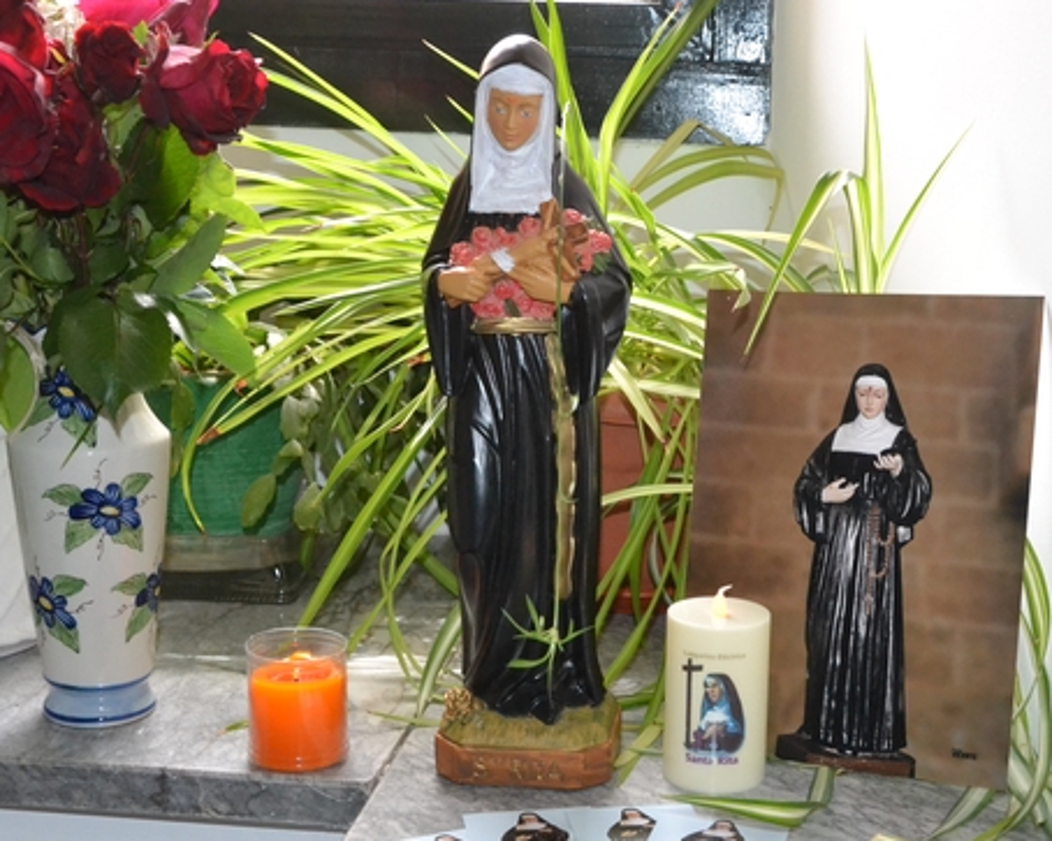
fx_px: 1681
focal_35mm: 54
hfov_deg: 34.6
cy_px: 477
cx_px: 642
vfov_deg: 28.1
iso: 3200
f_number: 7.1
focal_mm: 26
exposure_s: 1/200
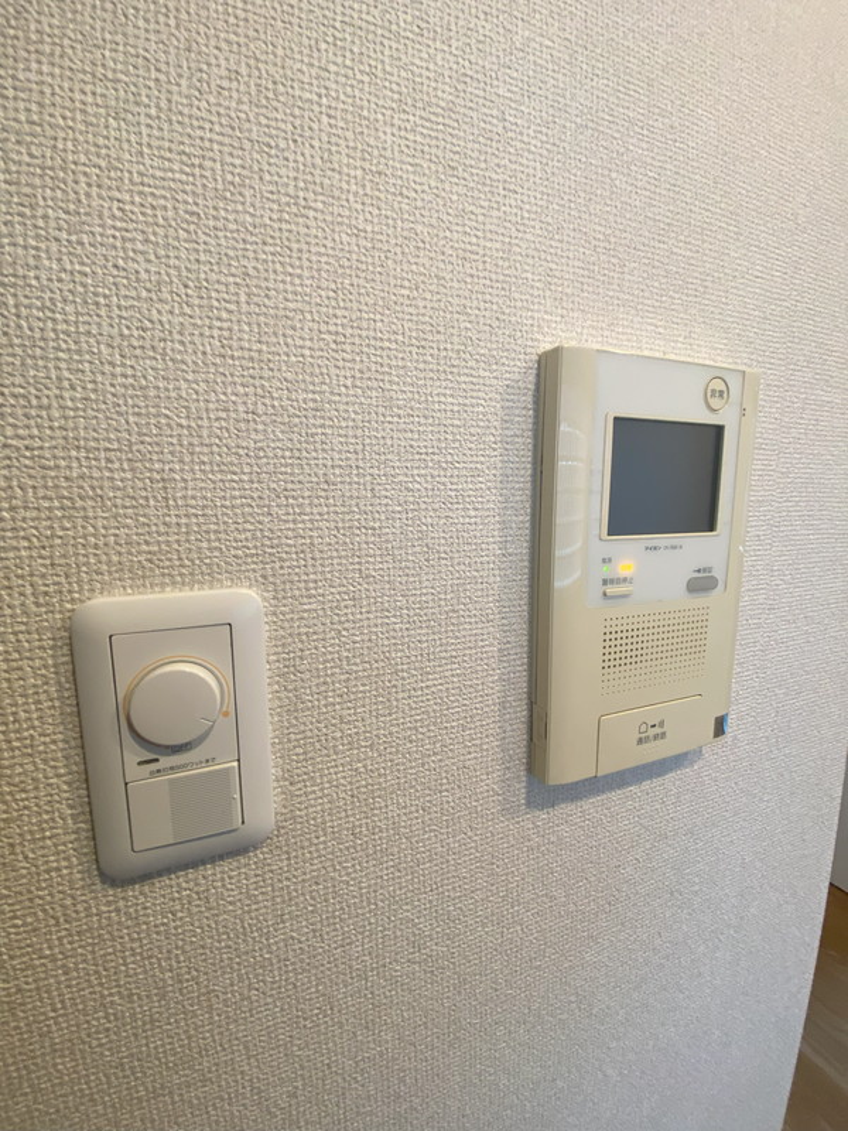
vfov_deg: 106.2
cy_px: 566
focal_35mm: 13
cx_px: 424
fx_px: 425
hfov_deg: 89.9
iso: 160
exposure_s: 1/50
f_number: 2.4
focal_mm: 1.54
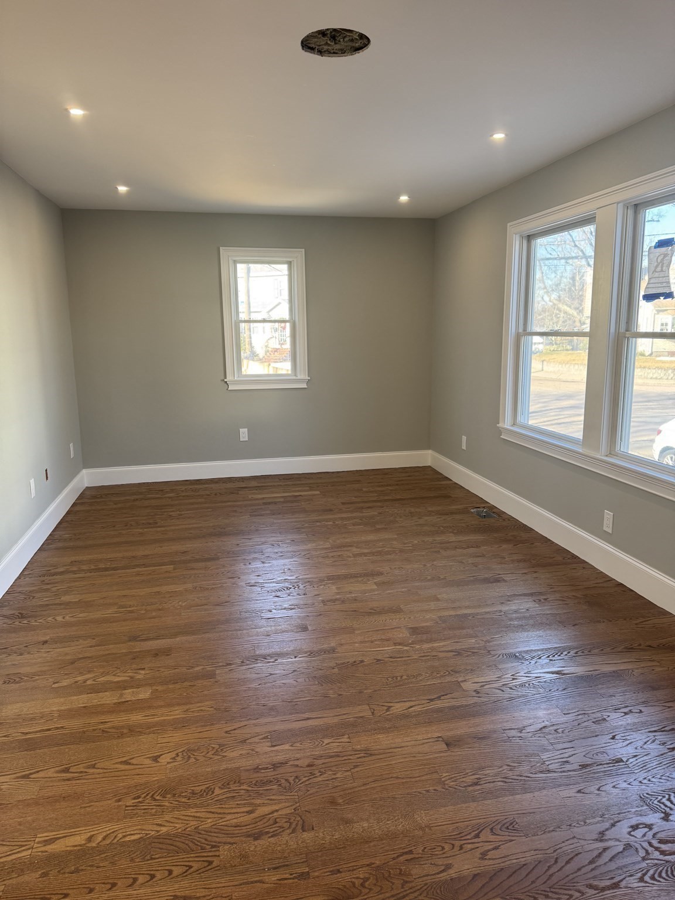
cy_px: 450
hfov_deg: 56.8
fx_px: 624
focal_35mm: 24
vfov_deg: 71.6
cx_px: 338
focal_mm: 6.76
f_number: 1.78
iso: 125
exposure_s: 1/121
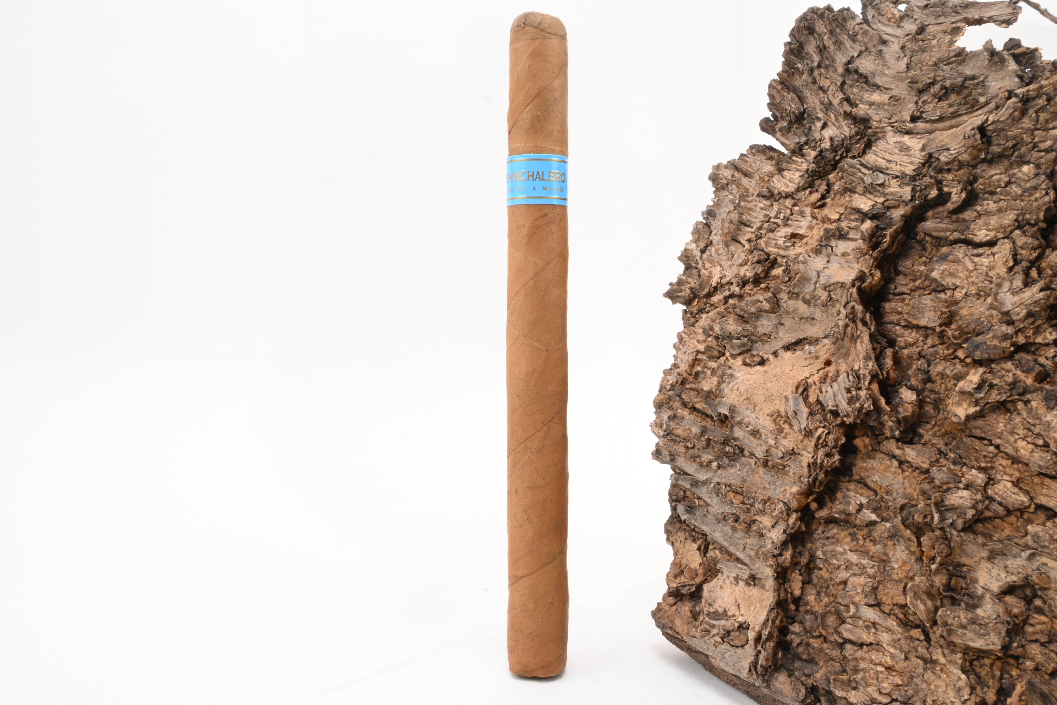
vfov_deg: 40.0
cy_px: 352
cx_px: 528
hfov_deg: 57.2
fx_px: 969
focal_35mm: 33
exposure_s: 1/15
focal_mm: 22
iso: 640
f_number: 22
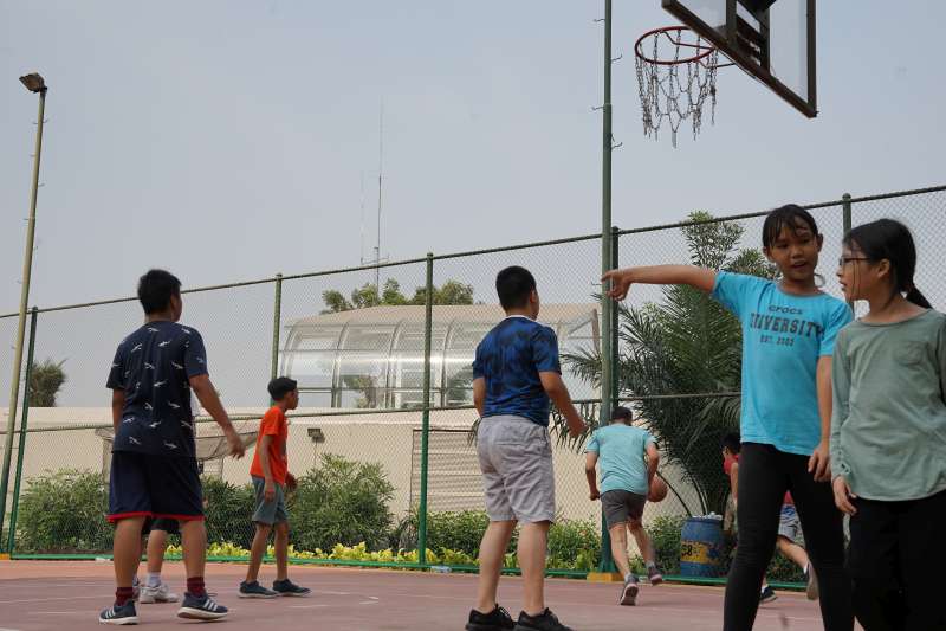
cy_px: 316
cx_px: 473
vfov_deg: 28.1
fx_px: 1261
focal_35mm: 48
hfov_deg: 41.1
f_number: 9
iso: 100
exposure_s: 1/160
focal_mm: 48
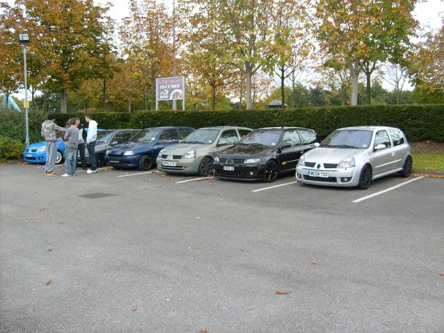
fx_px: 449
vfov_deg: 40.7
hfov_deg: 52.6
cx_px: 222
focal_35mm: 35
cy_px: 166
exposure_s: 1/90
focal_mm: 5.8
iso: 80
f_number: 2.8
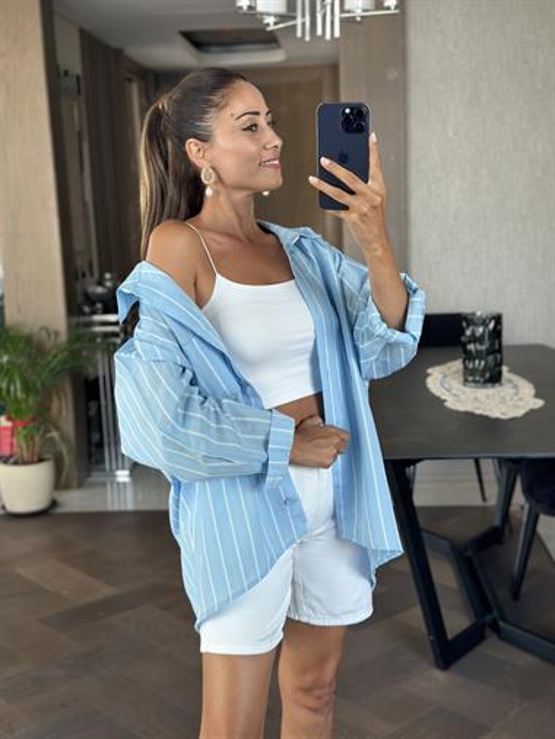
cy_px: 370
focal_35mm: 48
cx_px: 278
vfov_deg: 39.6
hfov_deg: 30.3
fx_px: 1025
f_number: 1.78
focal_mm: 6.86
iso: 125
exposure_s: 1/67
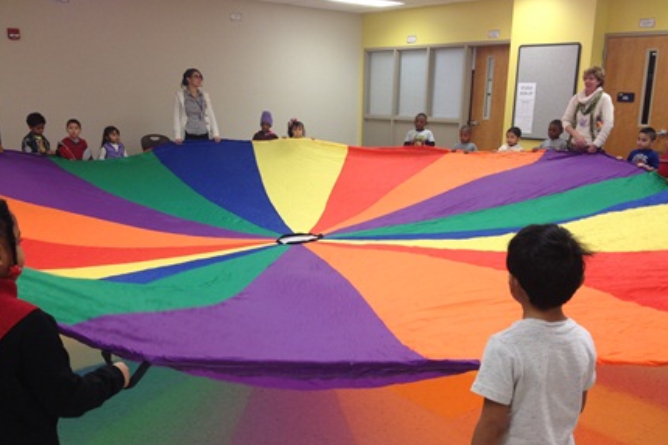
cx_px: 341
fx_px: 705
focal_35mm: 38
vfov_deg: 35.0
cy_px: 255
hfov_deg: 50.7
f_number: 2.4
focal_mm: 4.28
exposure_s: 1/40
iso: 64
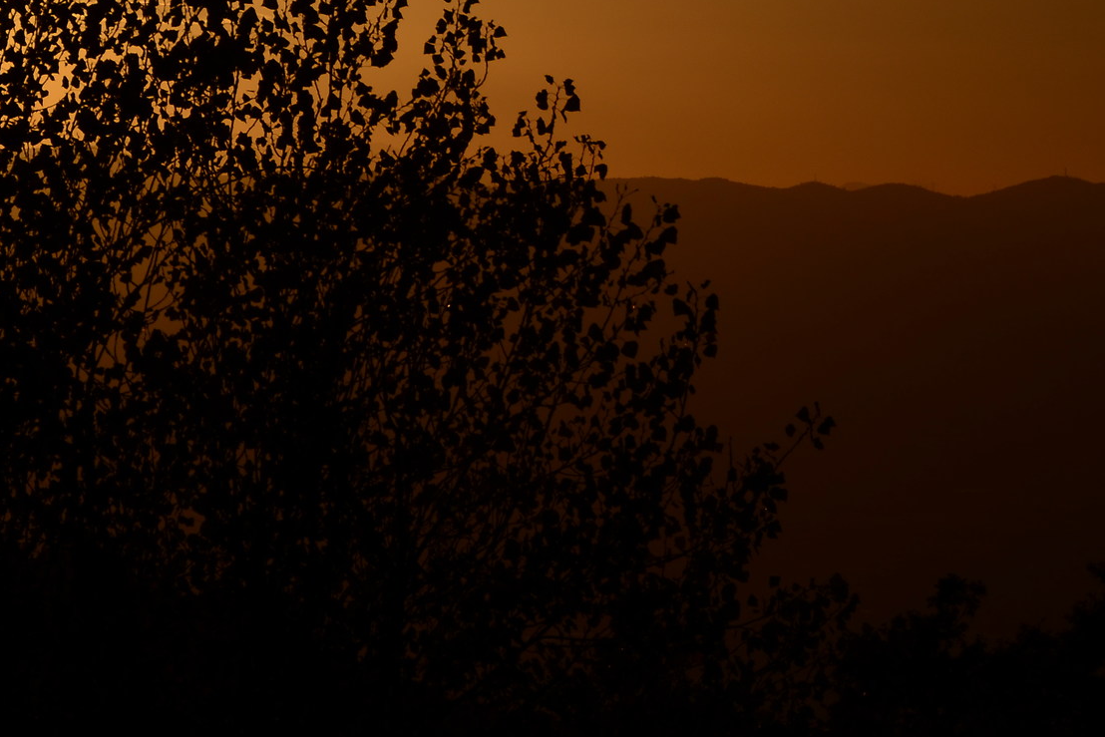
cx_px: 156
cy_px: -51
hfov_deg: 10.2
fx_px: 6170
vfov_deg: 6.8
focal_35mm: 201
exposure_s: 1/3200
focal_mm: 62
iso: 100
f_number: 7.1
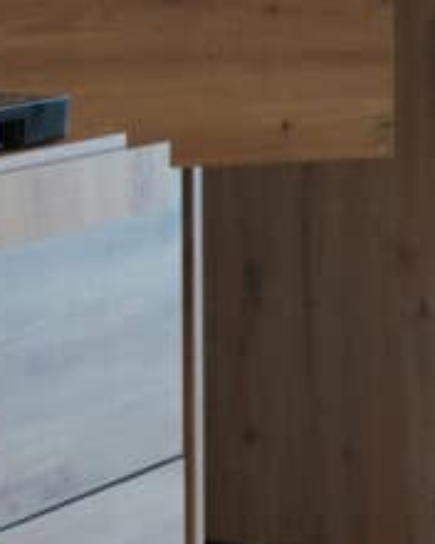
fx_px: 2607
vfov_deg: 11.7
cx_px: -258
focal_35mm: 162
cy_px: -59
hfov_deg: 9.2
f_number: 4
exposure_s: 1/45
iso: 320
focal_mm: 37
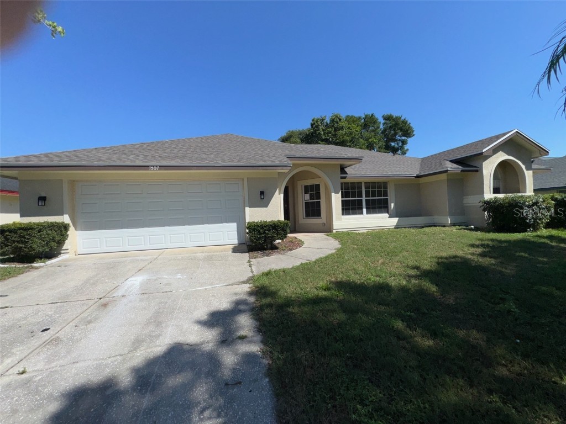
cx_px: 283
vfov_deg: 85.7
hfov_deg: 102.1
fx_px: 229
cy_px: 212
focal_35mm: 14
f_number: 2.2
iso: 32
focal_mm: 2.22
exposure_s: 1/4132
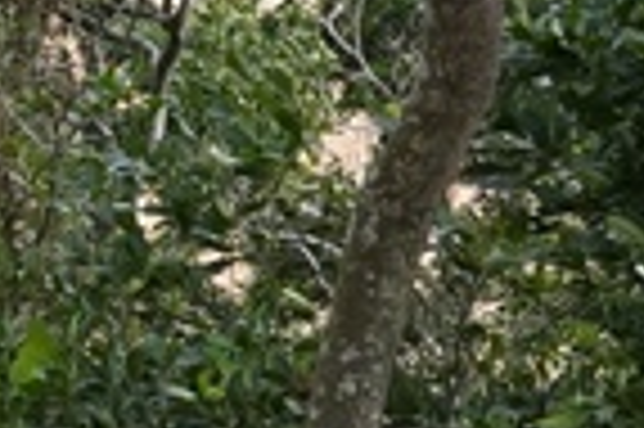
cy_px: 430
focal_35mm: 212
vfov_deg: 6.5
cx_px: -1558
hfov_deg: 7.8
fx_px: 3781
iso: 2500
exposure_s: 1/800
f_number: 8
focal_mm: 29.5
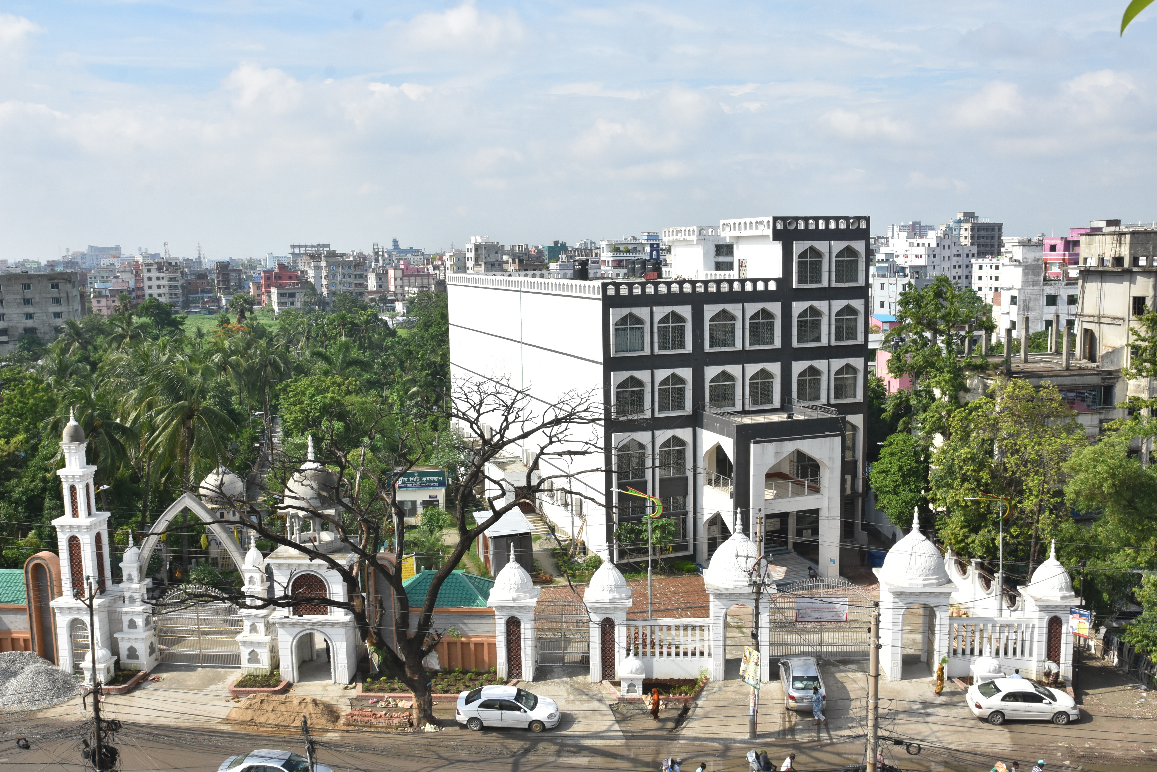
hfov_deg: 57.2
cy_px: 386
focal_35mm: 33
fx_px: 1061
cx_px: 578
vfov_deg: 40.0
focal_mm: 22
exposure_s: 1/640
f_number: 13
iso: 640
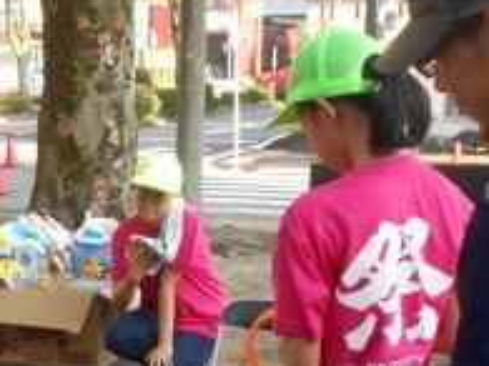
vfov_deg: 18.4
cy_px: 407
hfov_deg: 24.7
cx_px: 63
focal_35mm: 77
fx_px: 1087
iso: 250
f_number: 3.8
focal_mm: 5.3
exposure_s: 1/250
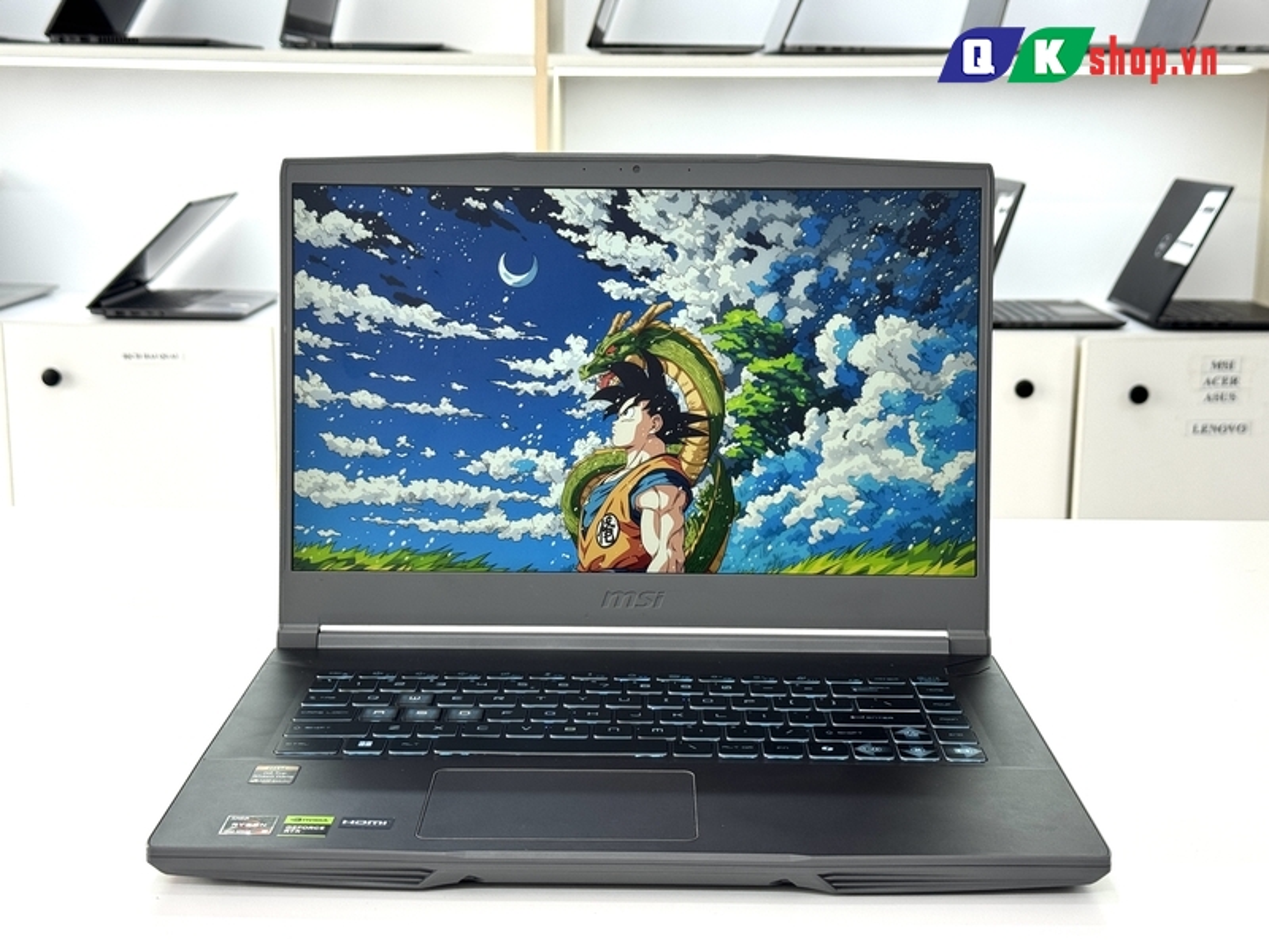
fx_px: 1760
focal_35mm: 48
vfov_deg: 30.3
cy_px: 476
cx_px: 634
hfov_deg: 39.7
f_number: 1.78
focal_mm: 6.76
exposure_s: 1/100
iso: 50
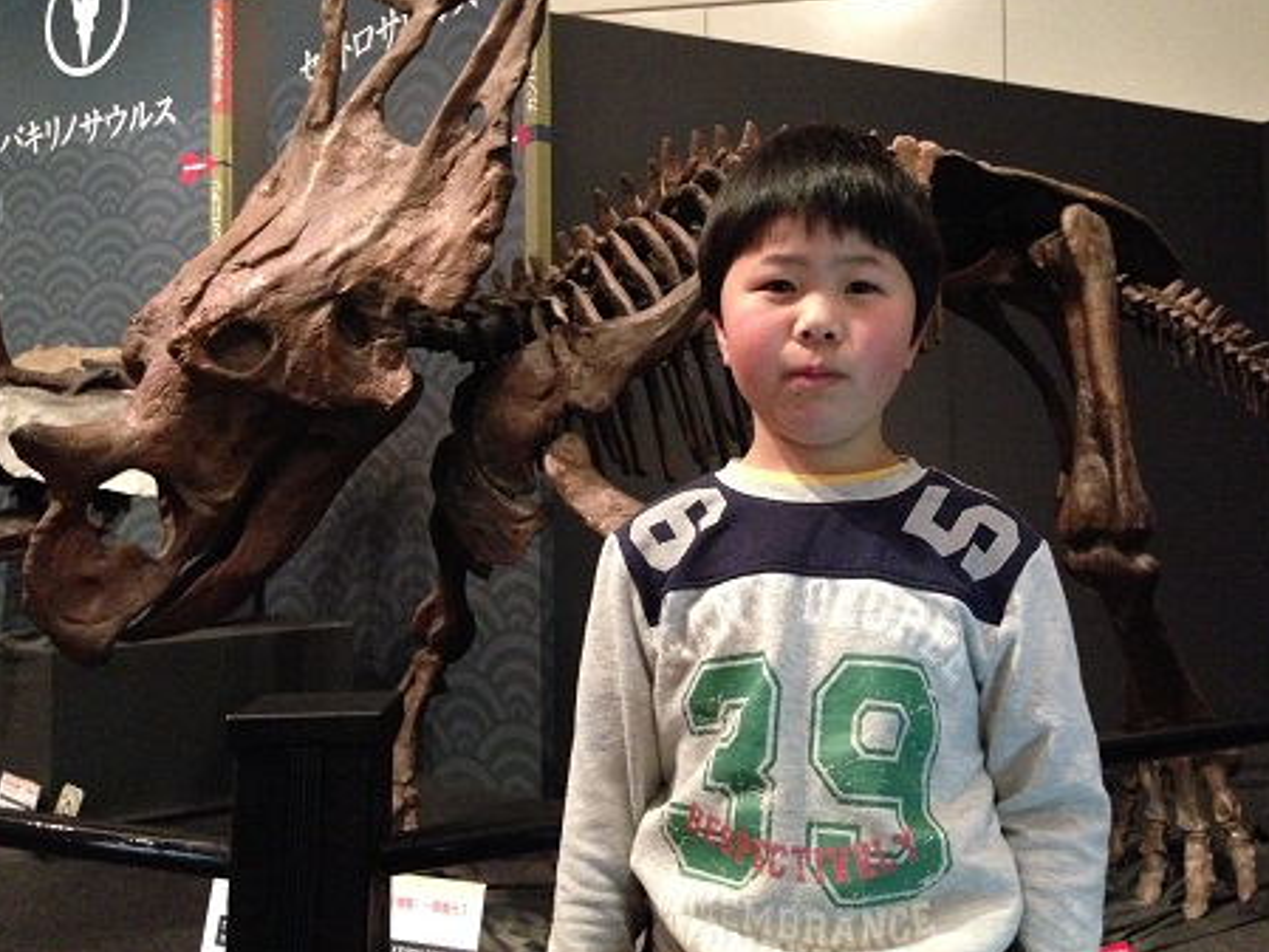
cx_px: 639
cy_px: 441
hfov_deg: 51.3
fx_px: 1320
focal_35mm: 36
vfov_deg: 39.7
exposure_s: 1/15
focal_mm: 4.12
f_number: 2.4
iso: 800
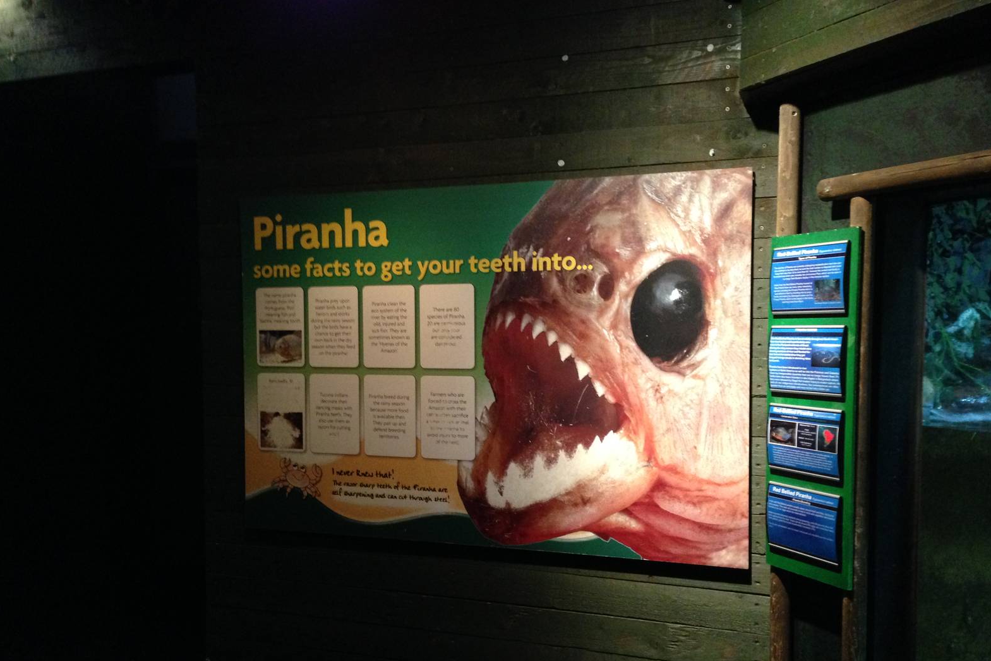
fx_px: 963
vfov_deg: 37.8
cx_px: 489
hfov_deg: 54.4
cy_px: 378
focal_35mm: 35
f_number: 2.4
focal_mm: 4.12
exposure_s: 1/20
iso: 400
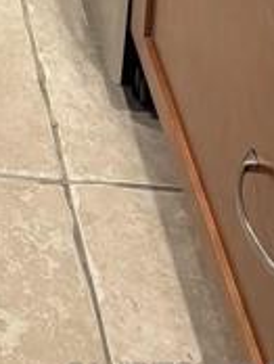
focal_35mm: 141
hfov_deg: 8.9
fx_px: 1484
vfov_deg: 10.5
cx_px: -512
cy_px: -678
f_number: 1.78
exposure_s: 1/60
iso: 160
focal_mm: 6.76
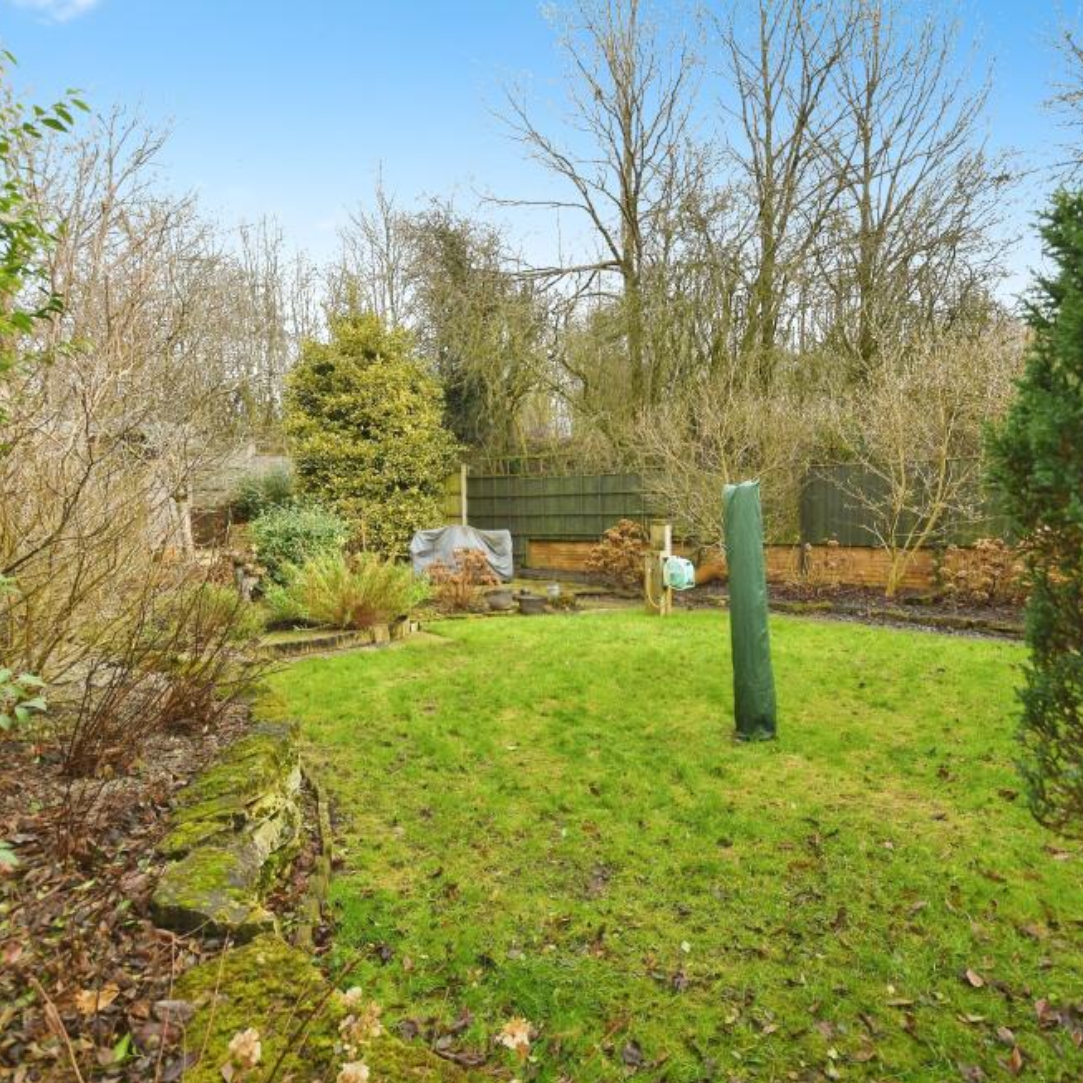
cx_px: 547
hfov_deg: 74.8
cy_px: 538
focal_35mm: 20
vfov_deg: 74.8
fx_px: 708
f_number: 8
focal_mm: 10
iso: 400
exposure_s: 1/250
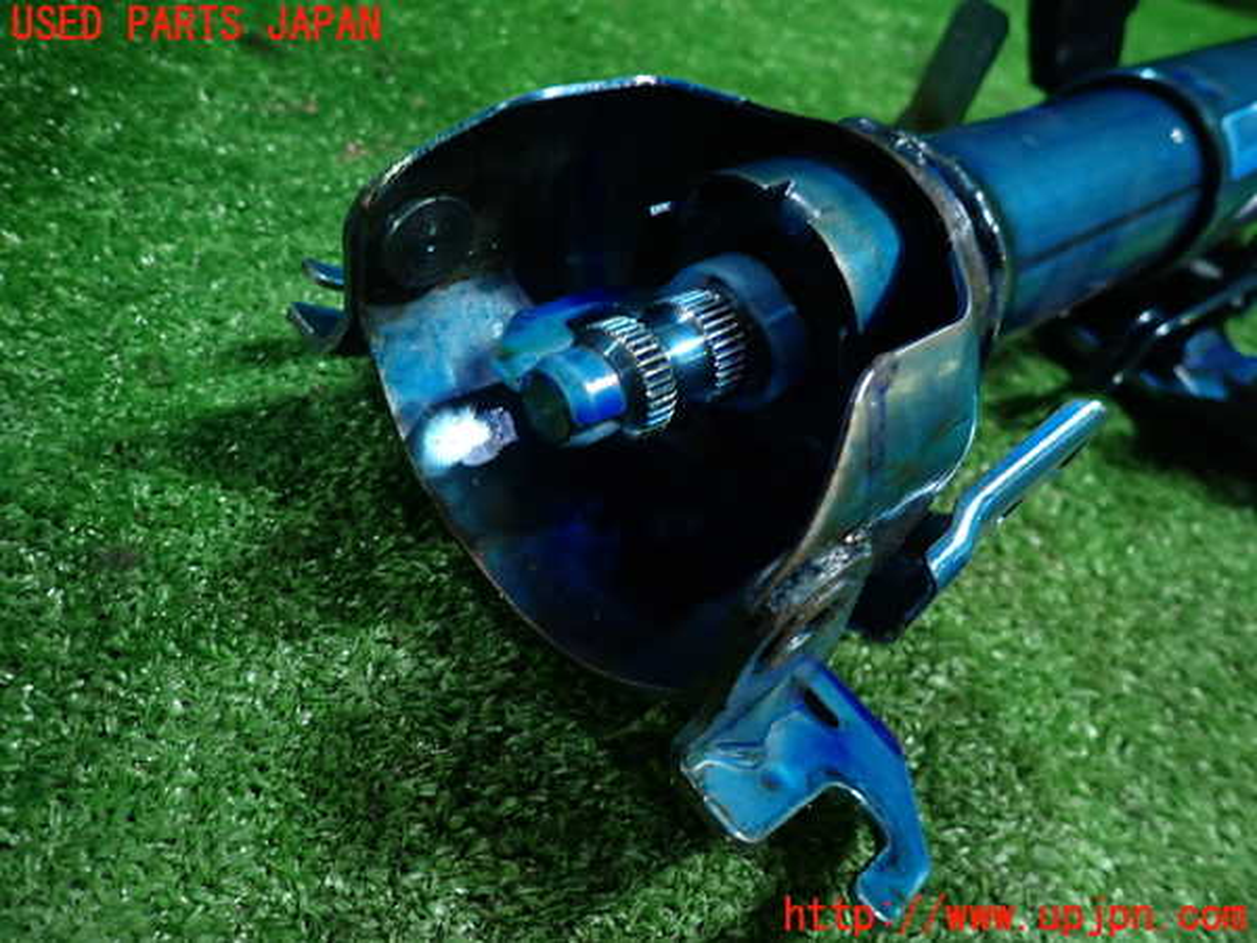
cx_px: 628
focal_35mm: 25
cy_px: 472
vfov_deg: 54.9
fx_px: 908
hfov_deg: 69.4
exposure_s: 1/30
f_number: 2
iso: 250
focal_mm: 4.5
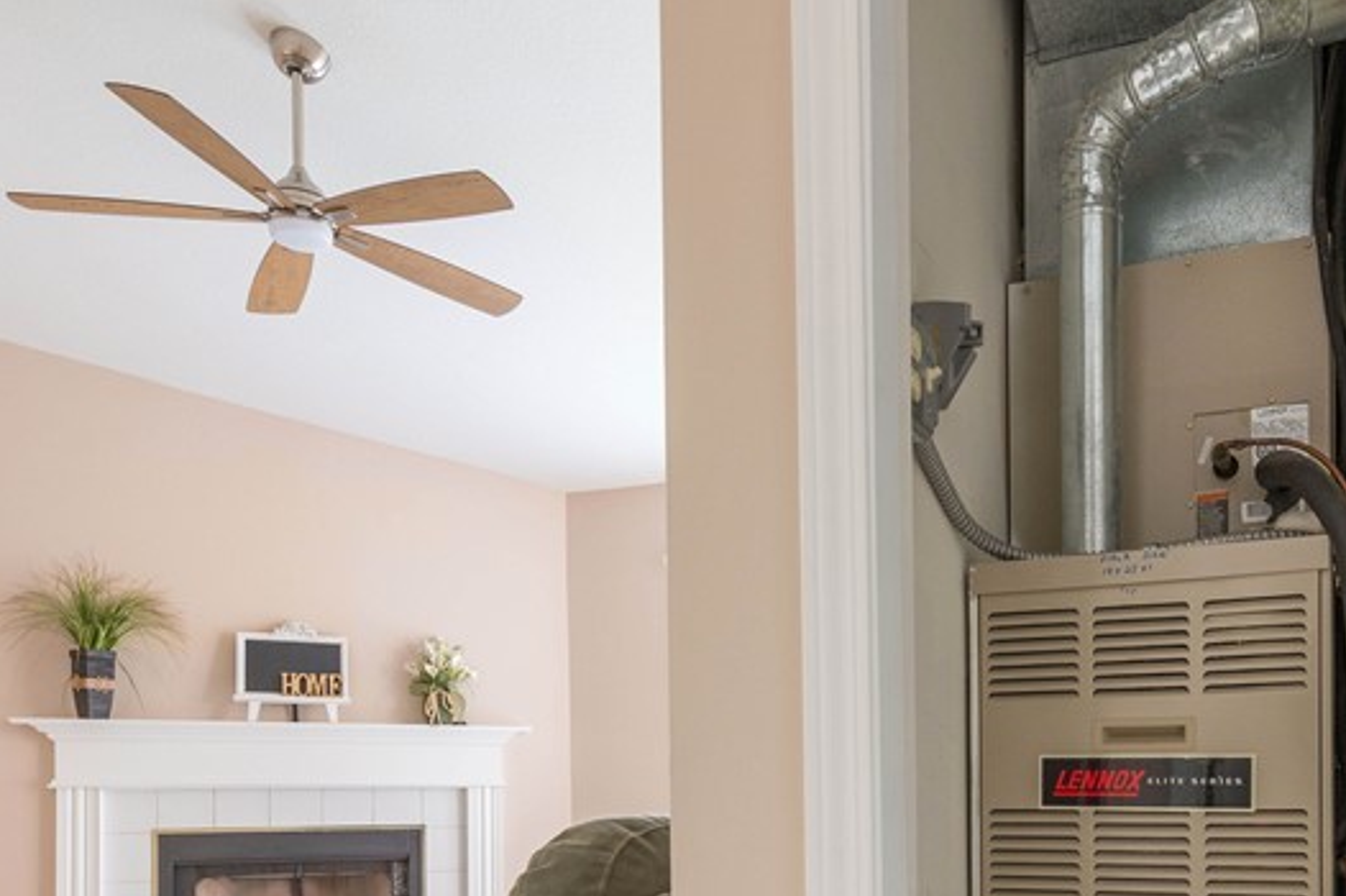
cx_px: 897
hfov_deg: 58.9
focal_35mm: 31
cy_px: 800
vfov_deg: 39.4
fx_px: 1158
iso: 200
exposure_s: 1/2
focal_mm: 15
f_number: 9
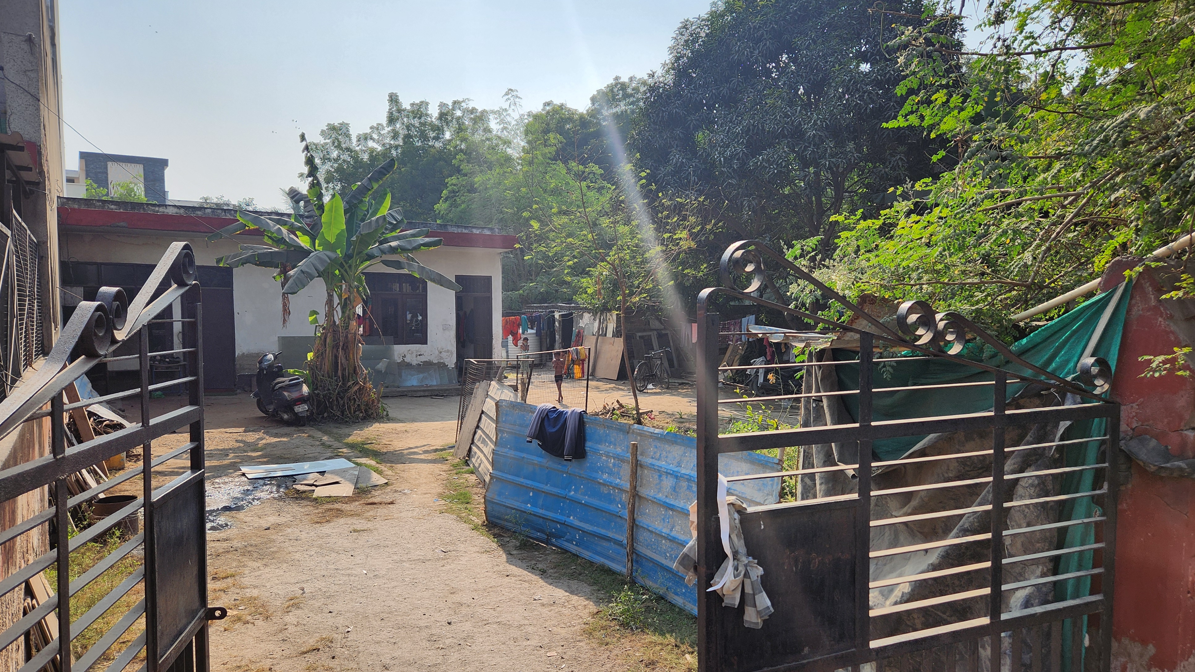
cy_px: 367
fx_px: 824
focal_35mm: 26
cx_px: 604
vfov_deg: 44.3
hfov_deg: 71.9
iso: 20
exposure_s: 1/1695
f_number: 1.8
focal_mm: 5.4
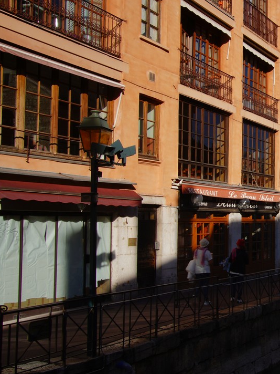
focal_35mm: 47
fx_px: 507
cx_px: 309
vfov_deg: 40.4
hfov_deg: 28.1
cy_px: 197
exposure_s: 1/20
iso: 50
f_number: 22
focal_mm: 29
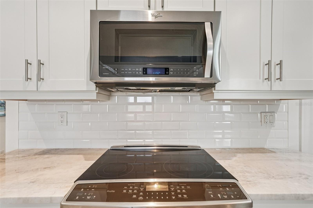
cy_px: 104
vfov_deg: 73.7
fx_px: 139
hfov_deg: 96.7
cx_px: 156
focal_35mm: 16
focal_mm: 16
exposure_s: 1/15
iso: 400
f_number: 8
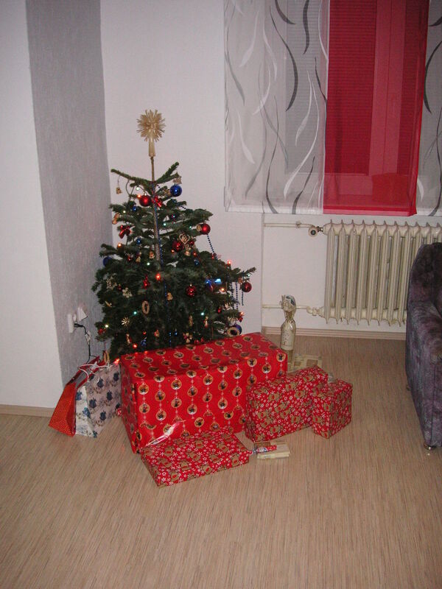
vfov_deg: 50.1
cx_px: 221
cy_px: 294
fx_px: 630
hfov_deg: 38.7
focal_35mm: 37
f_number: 2.8
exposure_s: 1/45
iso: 160
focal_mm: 6.1
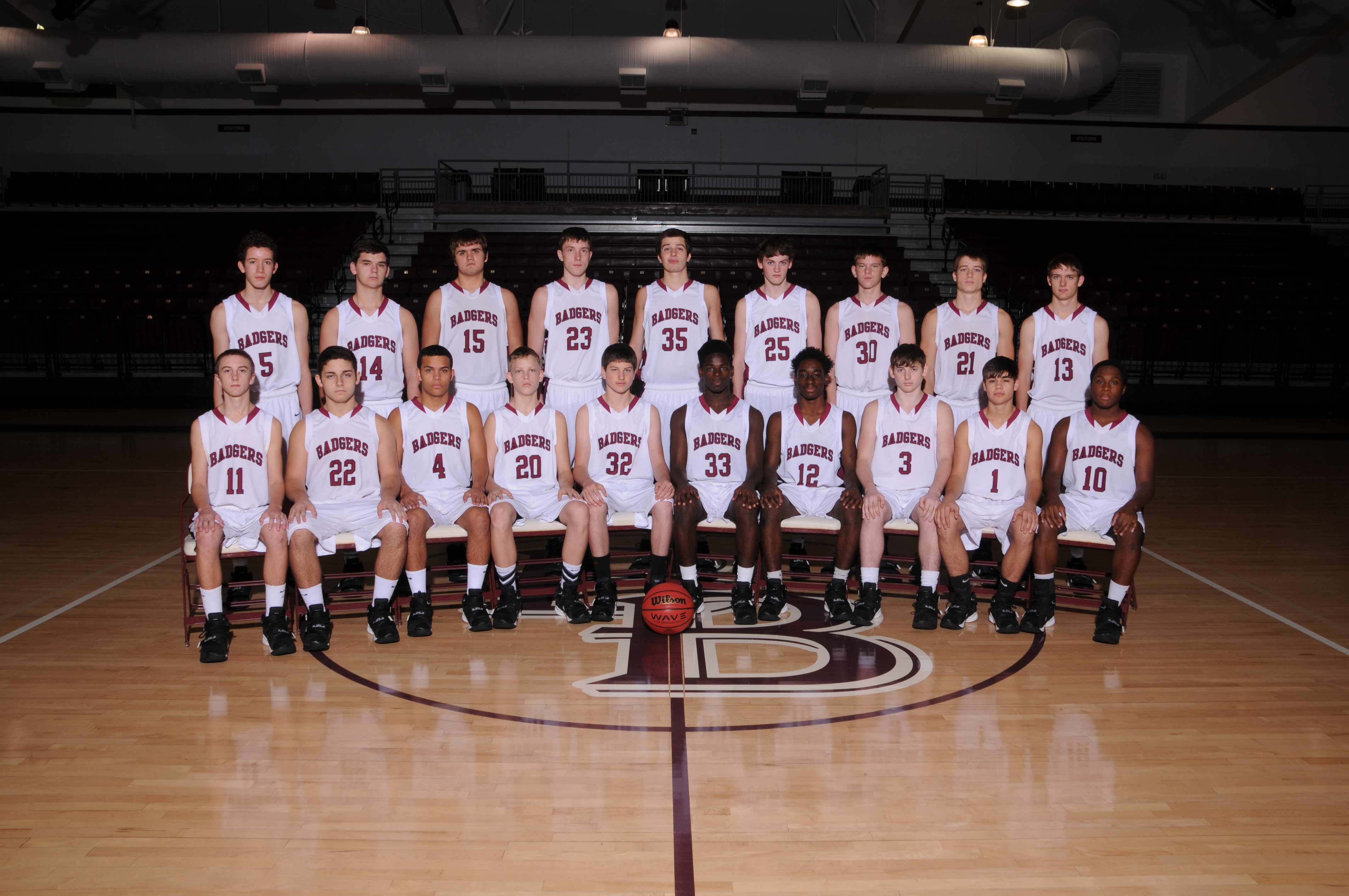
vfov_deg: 41.6
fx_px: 1179
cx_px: 674
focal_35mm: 32
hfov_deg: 59.6
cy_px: 448
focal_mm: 21
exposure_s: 1/80
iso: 200
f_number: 9
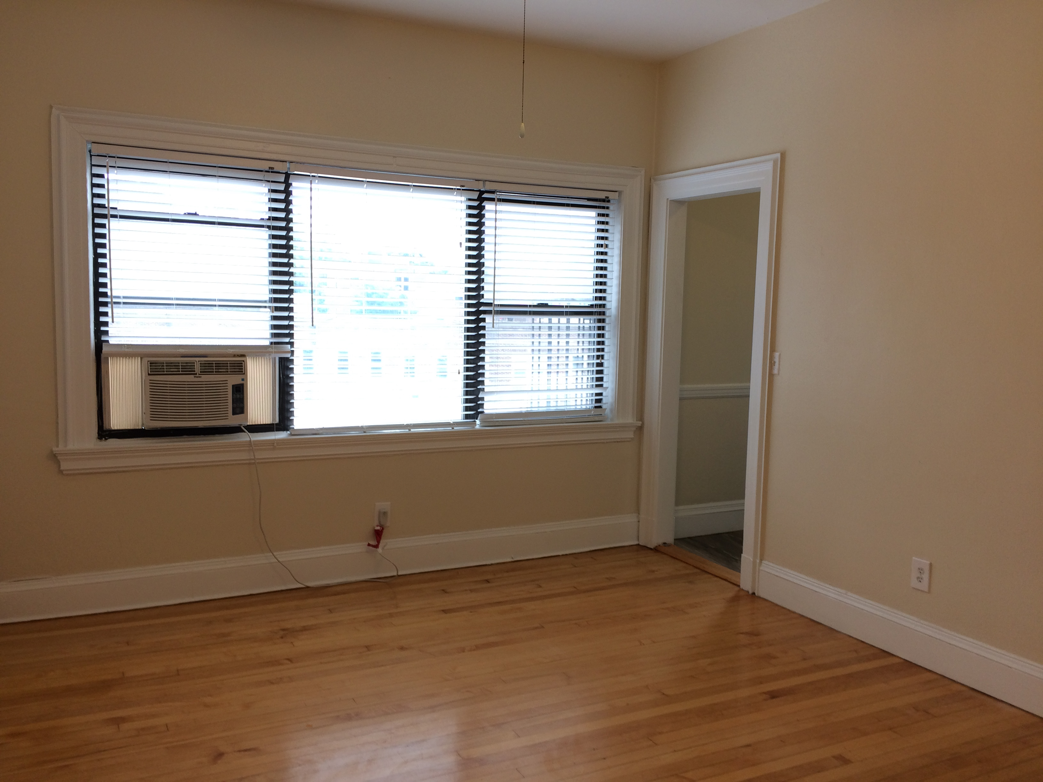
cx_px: 522
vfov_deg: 48.2
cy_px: 391
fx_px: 874
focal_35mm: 29
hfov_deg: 61.7
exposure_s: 1/40
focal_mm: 4.15
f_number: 2.2
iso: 40
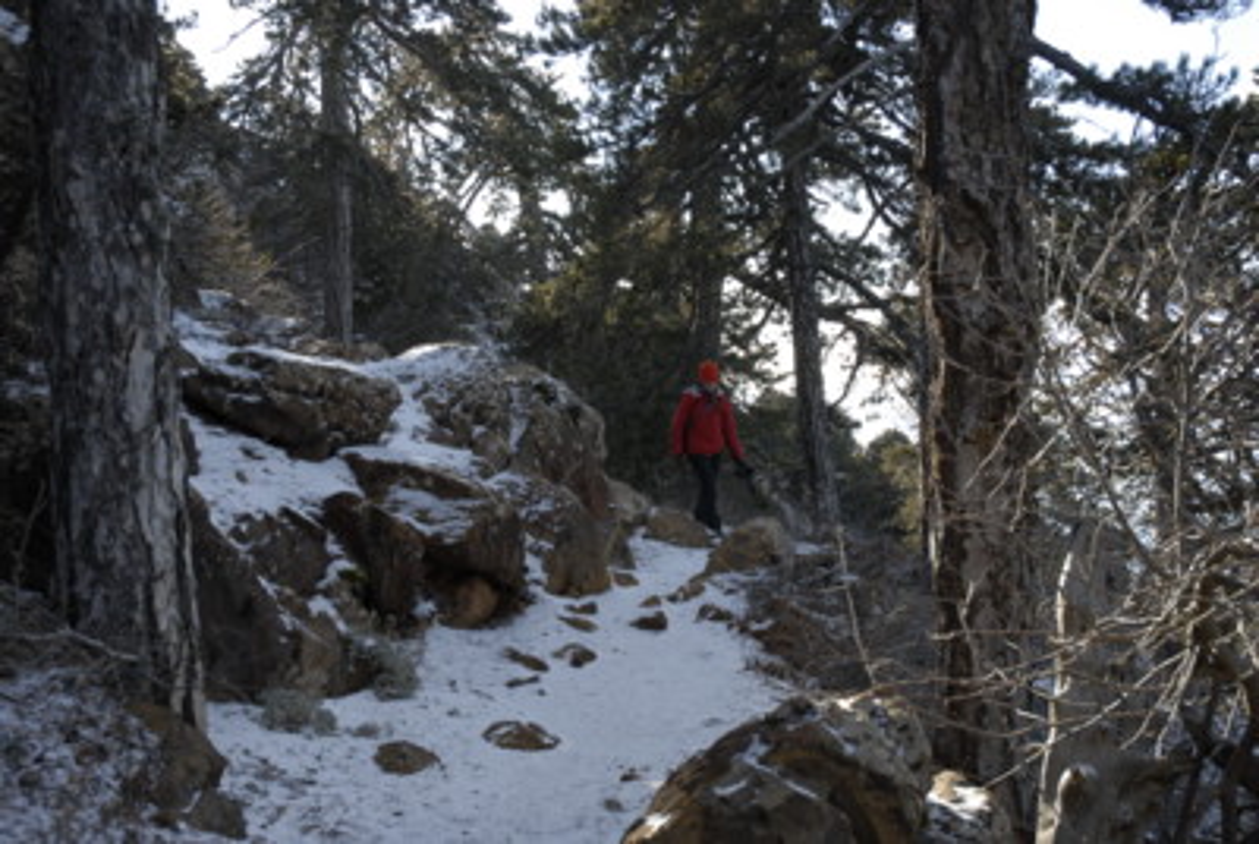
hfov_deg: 44.9
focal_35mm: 44
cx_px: 630
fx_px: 1524
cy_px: 422
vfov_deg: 30.9
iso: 100
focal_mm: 29
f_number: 5.6
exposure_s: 1/125
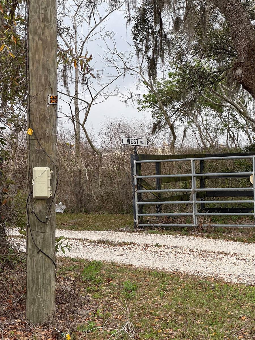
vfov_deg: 25.3
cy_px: 170
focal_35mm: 77
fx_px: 756
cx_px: 128
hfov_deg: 19.1
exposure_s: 1/141
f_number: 2.8
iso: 25
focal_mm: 9
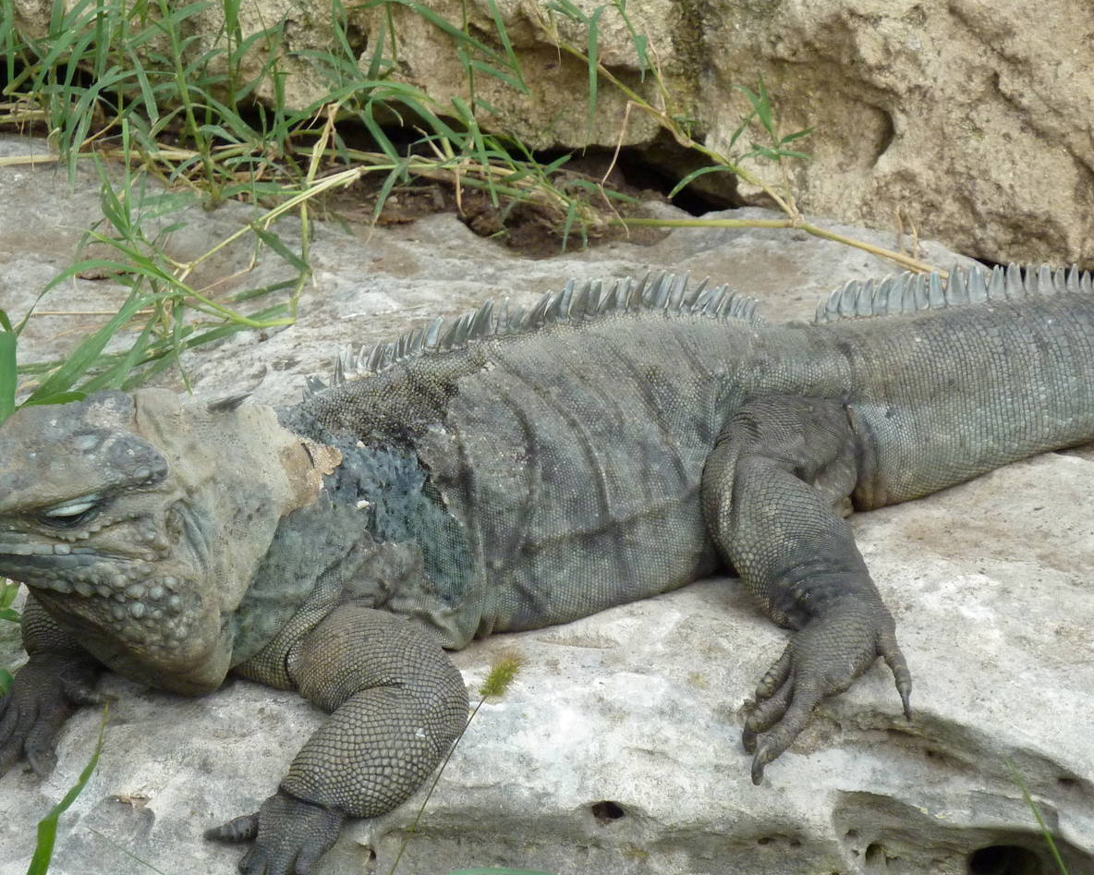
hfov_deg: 8.7
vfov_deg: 6.9
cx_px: 577
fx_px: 7220
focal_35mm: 223
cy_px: 418
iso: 250
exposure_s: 1/500
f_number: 4.5
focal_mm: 27.8
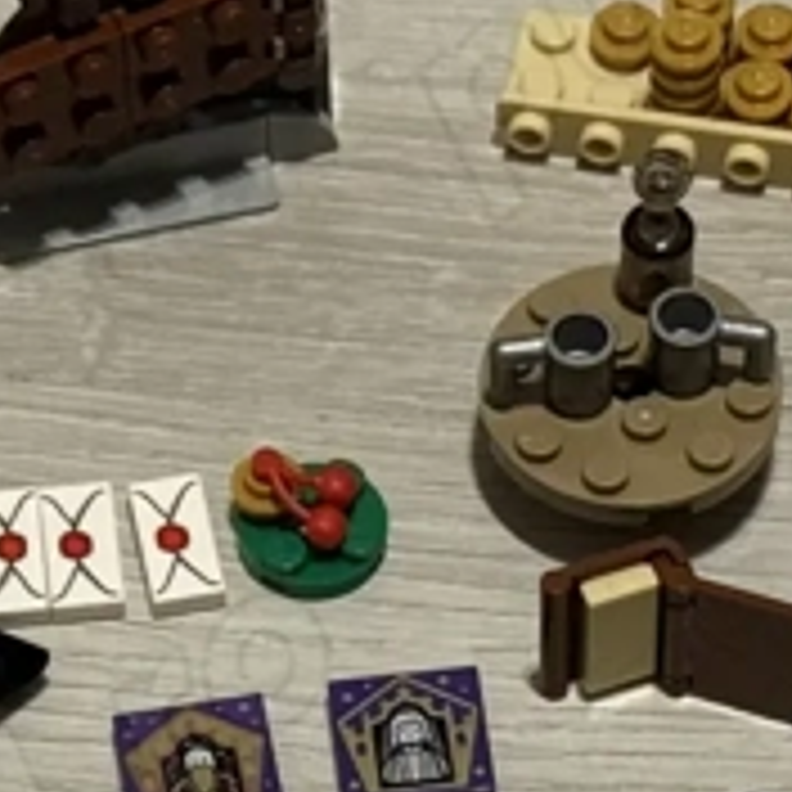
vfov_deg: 7.2
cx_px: 369
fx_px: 6238
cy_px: 1030
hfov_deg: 7.3
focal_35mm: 241
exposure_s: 1/33
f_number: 1.78
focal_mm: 6.76
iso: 250
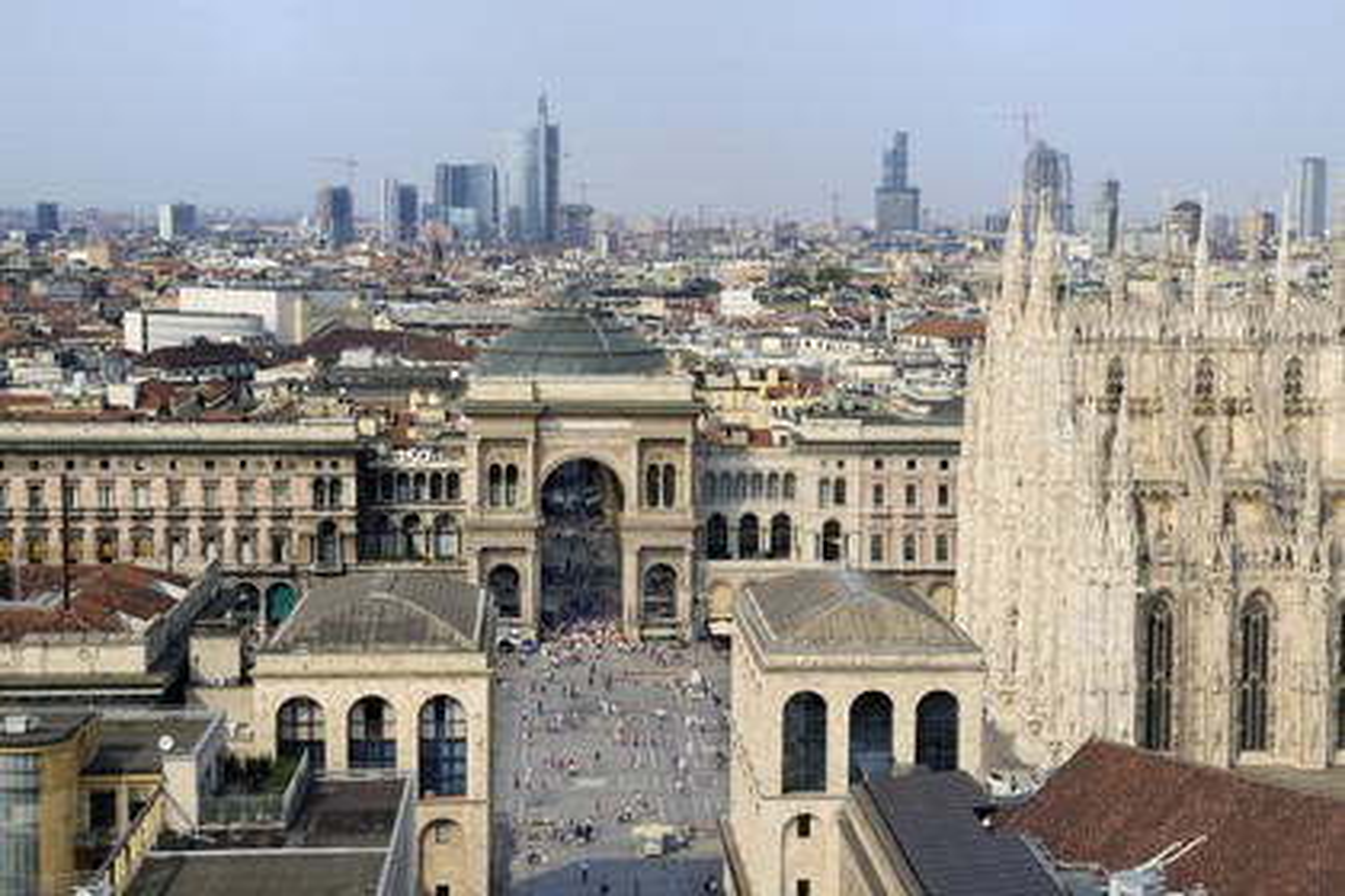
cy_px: 448
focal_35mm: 52
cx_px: 672
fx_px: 1943
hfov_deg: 38.2
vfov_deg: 26.0
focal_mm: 52
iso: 200
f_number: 11
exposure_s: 1/200
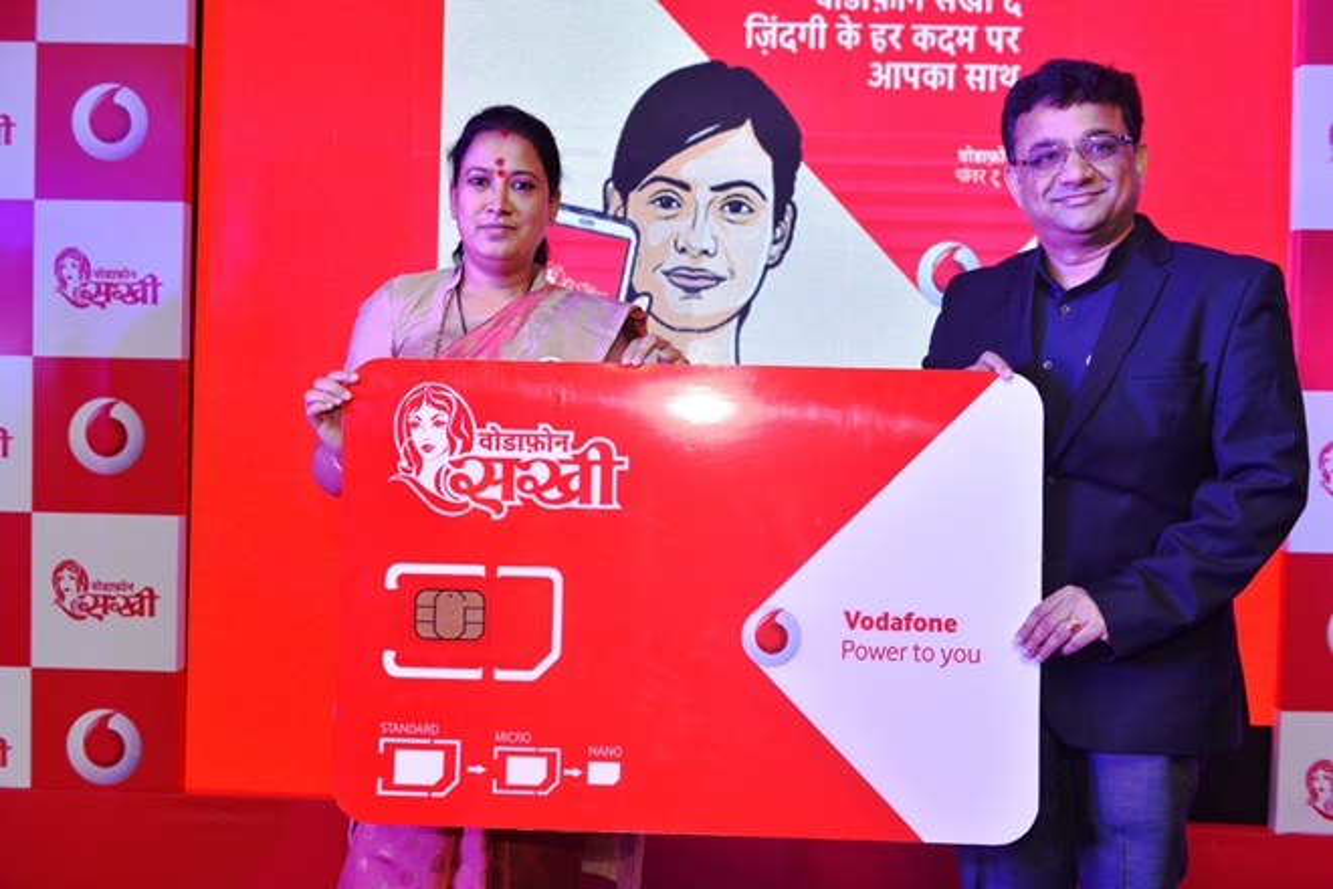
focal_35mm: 38
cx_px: 666
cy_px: 444
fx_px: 1407
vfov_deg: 35.1
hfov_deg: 50.7
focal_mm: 38
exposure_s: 1/200
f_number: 5
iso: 640
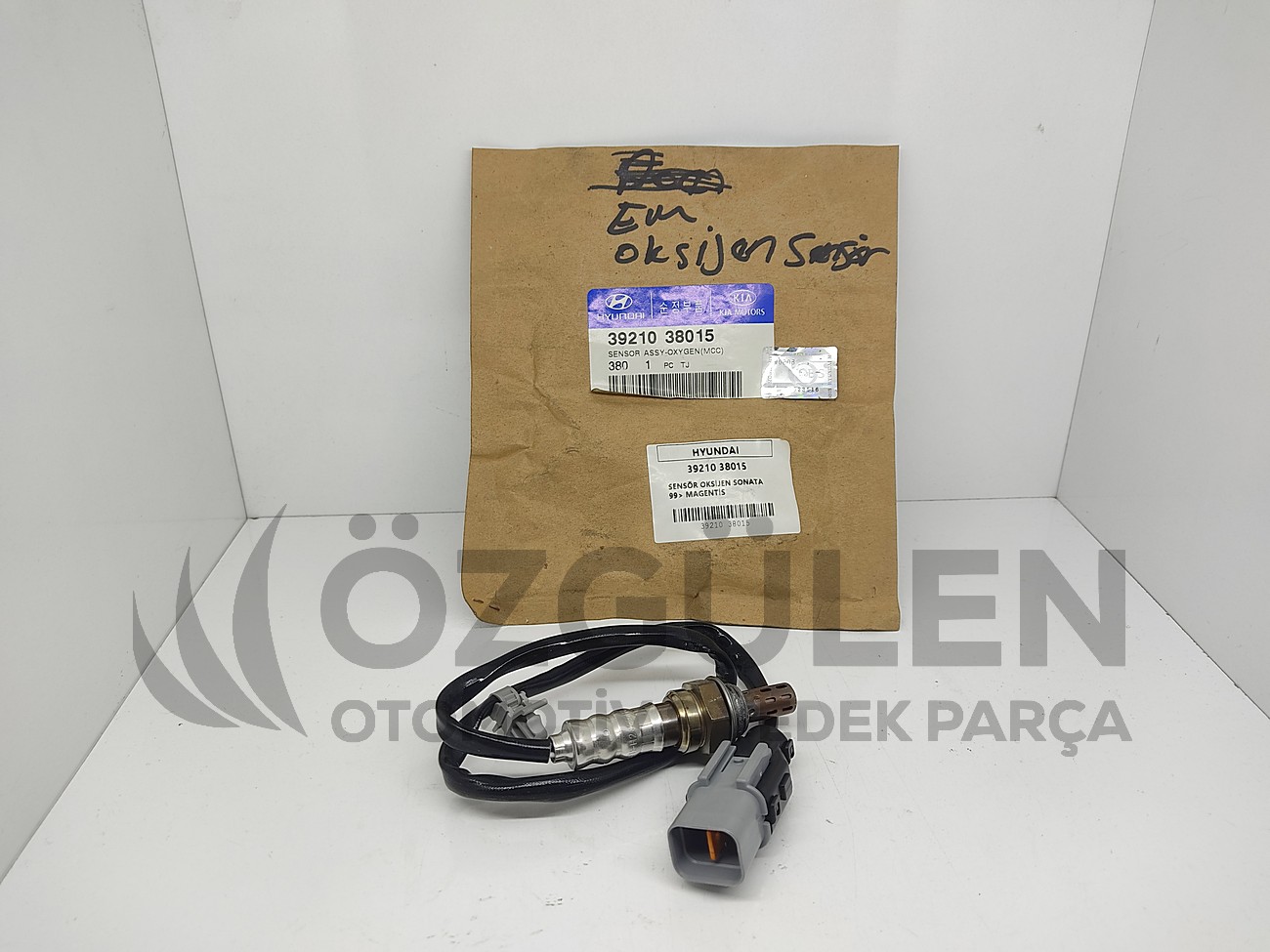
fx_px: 954
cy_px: 476
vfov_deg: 53.1
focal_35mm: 26
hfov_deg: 67.3
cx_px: 635
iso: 195
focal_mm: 4.74
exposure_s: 1/120
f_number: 1.79
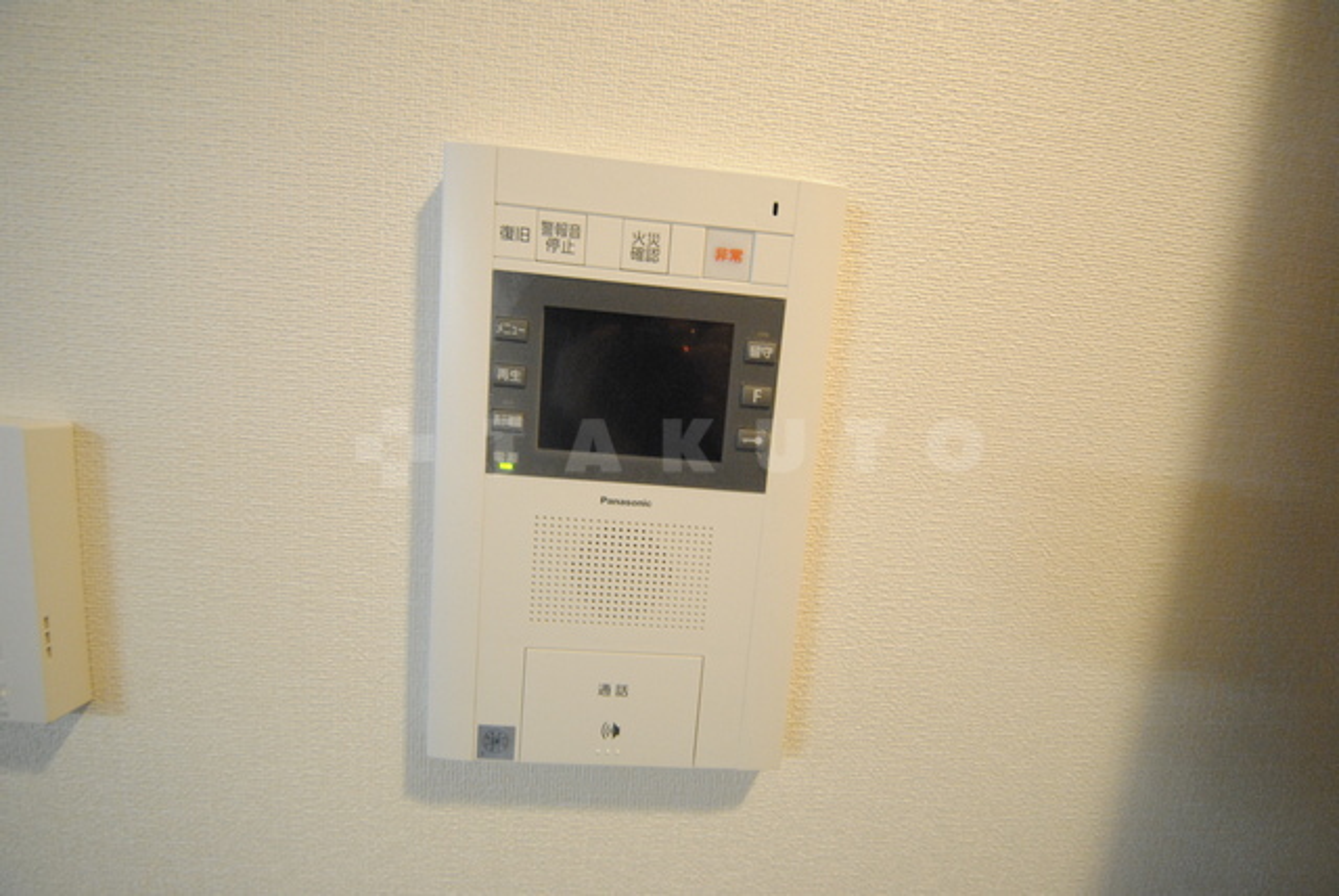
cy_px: 448
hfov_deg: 112.6
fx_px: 447
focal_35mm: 12
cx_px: 670
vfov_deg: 90.1
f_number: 4.5
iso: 1400
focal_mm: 8
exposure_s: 1/30
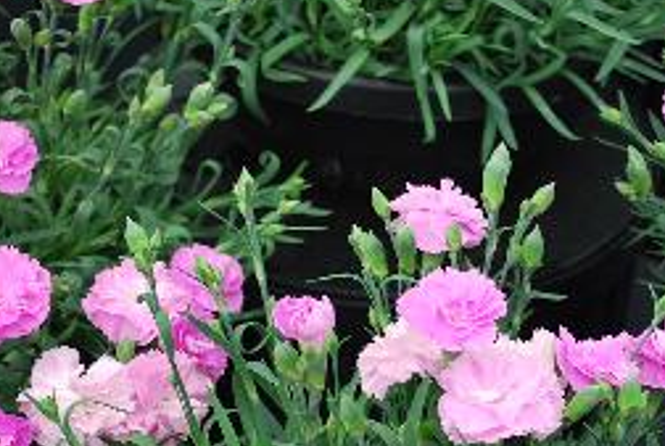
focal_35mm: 81
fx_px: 1499
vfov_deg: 16.9
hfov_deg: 25.0
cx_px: 388
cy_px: 314
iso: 200
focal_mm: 34
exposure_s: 1/60
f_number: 5
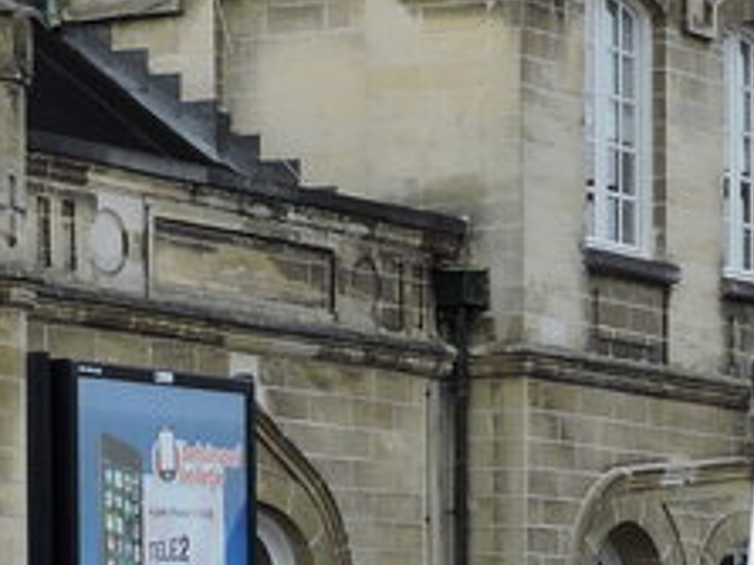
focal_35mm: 215
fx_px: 4681
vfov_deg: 6.8
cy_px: 710
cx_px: 852
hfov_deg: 9.1
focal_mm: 7.1
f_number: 3.3
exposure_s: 1/400
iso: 100
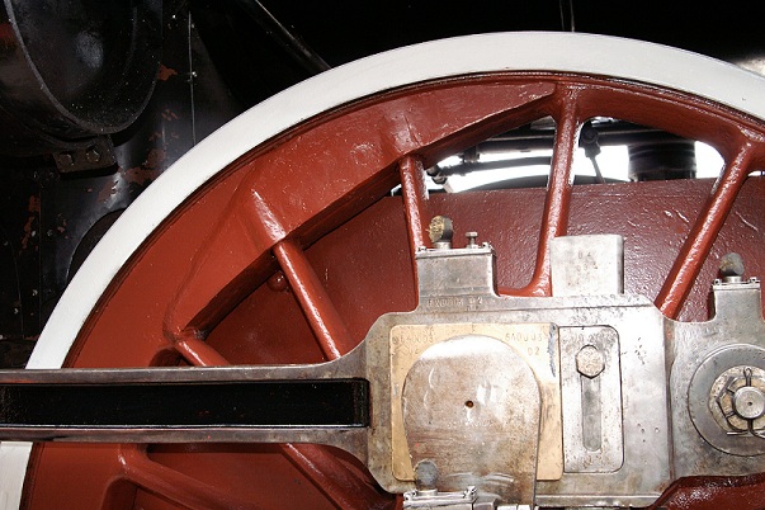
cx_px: 382
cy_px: 255
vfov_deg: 31.9
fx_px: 892
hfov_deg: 46.4
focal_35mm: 42
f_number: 5
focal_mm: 28
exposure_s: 1/60
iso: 800
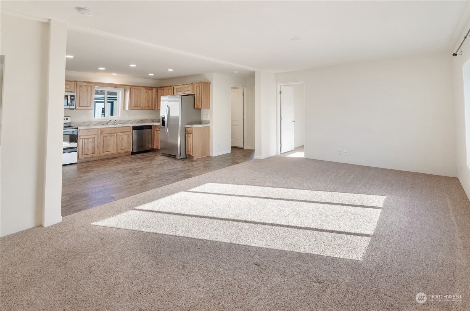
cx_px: 235
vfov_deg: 77.1
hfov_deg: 100.5
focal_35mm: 15
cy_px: 156
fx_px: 195
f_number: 14
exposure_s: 1/10
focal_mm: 10
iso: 125
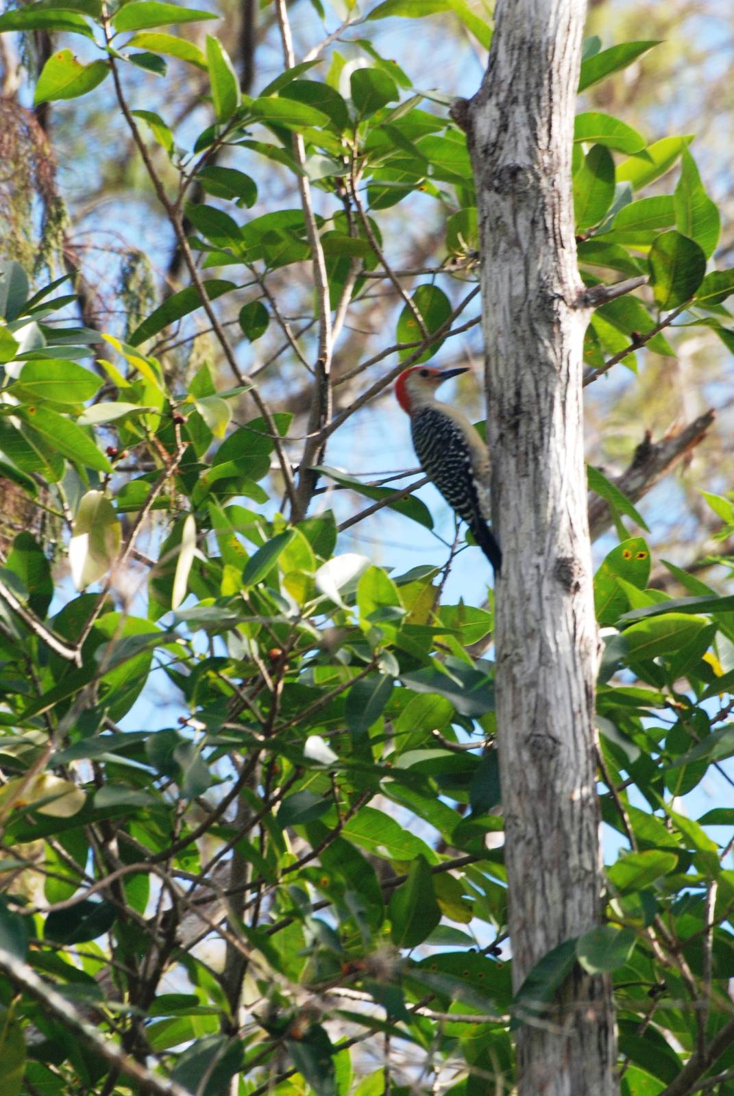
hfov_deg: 3.1
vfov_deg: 4.6
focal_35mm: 450
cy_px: 548
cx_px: 367
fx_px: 13723
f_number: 10
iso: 400
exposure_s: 1/160
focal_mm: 300
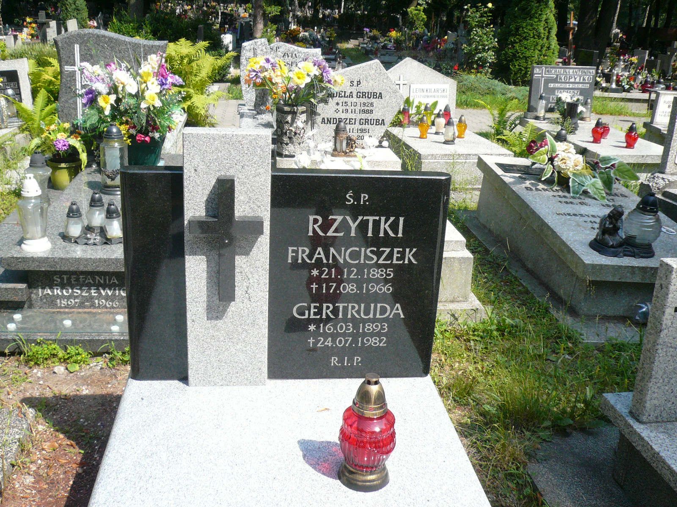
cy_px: 254
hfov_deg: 54.0
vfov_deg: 41.8
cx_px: 338
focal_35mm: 34
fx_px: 665
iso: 100
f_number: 2.8
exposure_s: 1/800
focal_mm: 4.6
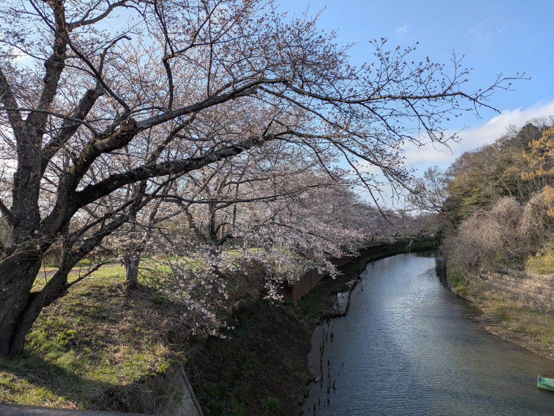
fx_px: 400
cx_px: 277
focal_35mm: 25
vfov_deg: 54.9
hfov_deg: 69.4
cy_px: 208
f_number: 1.89
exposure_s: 1/1546
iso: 46
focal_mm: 5.43
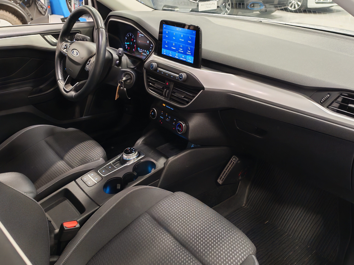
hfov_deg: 55.4
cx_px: 177
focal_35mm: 33
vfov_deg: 42.9
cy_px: 132
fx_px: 337
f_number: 1.9
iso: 1000
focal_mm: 6.12
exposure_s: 1/50
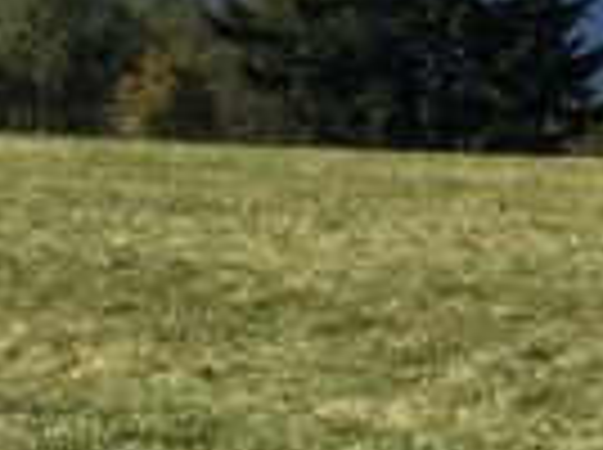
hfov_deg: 7.4
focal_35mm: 217
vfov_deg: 6.8
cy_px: -58
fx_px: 3773
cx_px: 2138
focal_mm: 4.15
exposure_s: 1/1570
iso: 25
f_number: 2.2
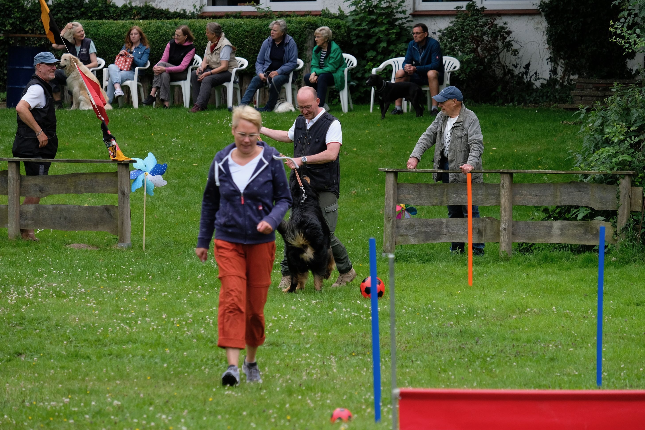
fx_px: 4120
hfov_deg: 9.0
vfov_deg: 6.0
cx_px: 332
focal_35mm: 230
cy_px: 209
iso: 800
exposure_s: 1/500
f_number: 4.5
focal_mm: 148.5
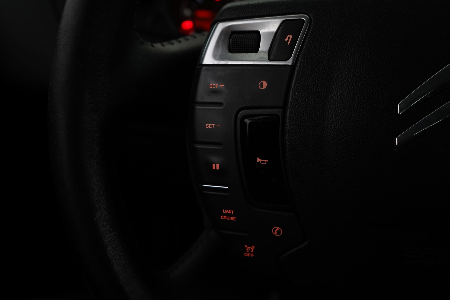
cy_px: 150
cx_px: 225
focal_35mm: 31
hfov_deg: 60.3
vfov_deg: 42.3
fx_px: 387
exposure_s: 1/13
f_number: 5.6
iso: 800
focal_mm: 31
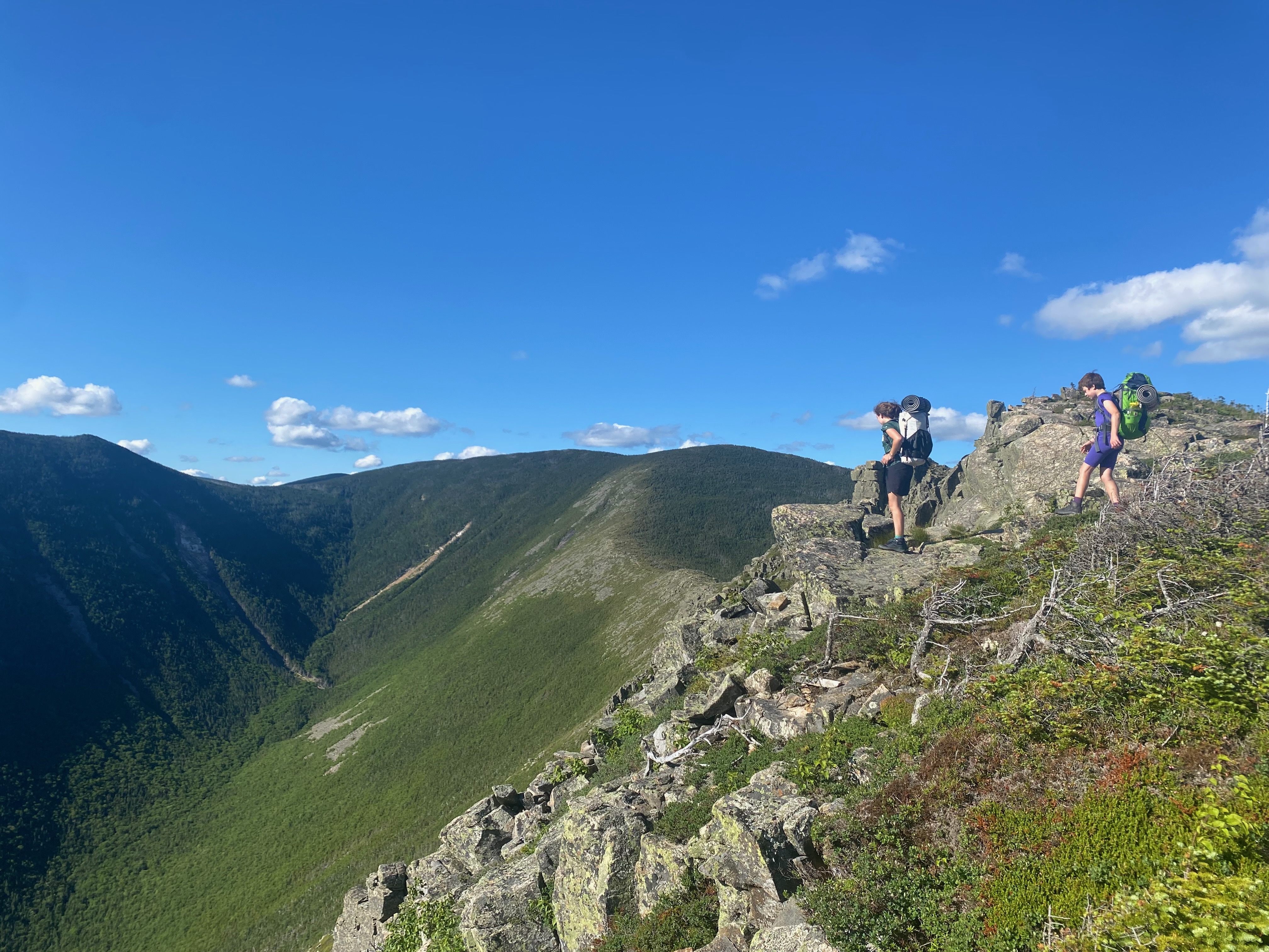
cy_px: 476
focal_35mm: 26
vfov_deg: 53.1
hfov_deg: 67.3
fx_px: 953
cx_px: 634
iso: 32
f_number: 1.8
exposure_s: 1/2315
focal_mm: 4.25
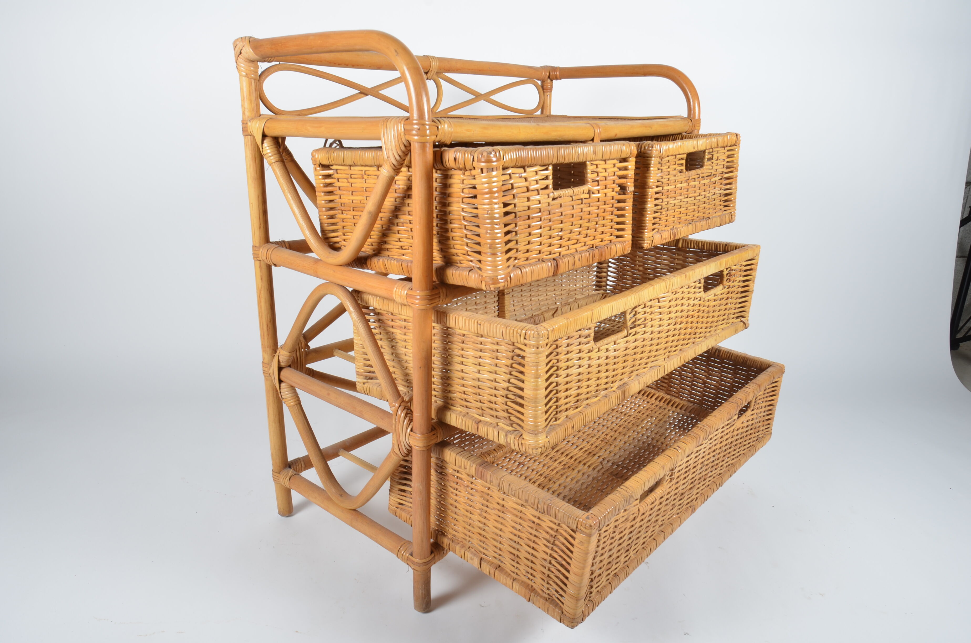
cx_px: 486
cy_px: 322
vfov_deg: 52.9
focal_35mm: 24
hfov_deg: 73.9
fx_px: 646
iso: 100
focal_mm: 16
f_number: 11
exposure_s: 1/125
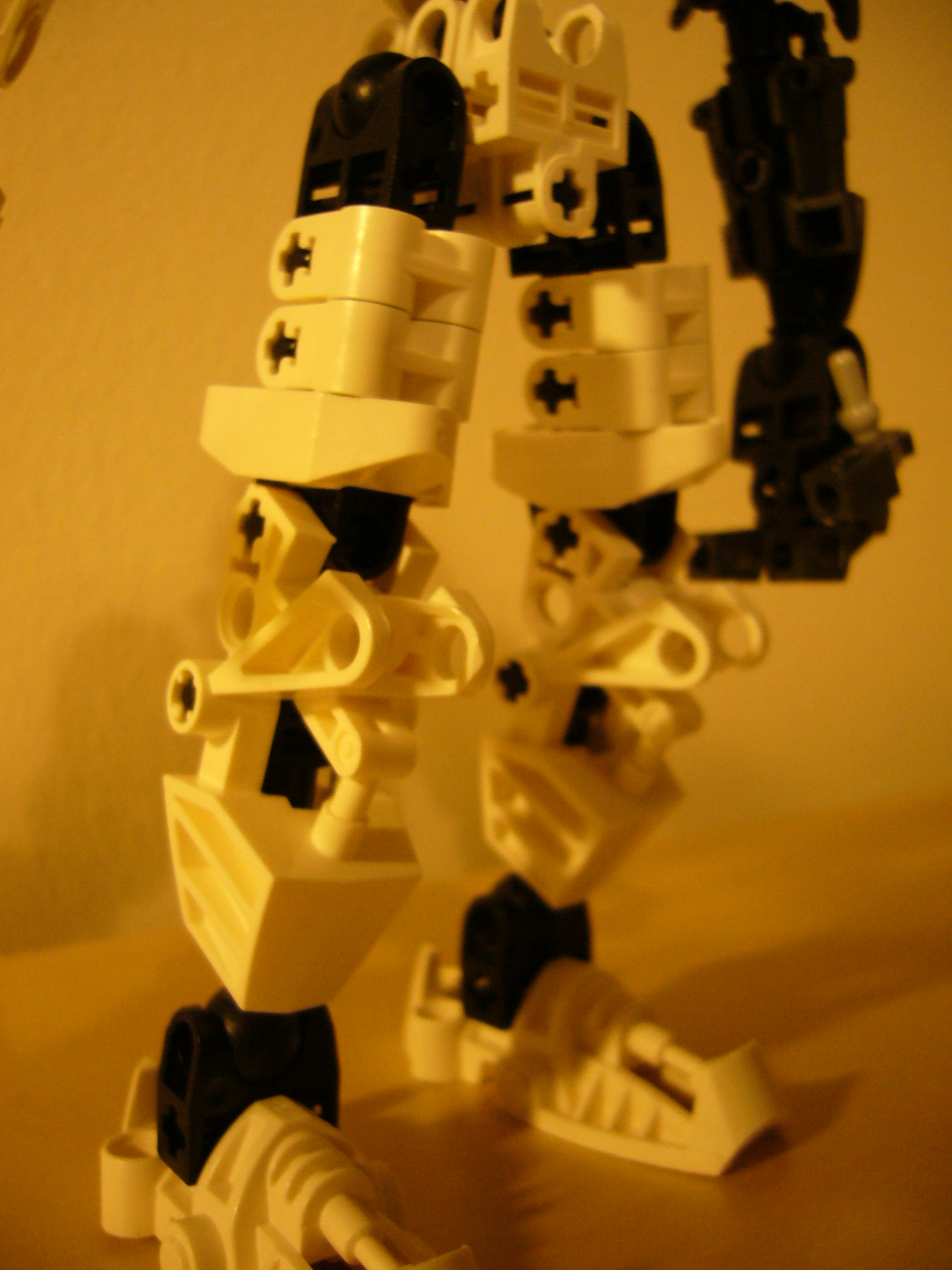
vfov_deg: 52.6
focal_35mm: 35
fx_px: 1283
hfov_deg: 40.7
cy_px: 635
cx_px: 476
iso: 200
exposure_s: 1/13
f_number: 2.8
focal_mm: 5.8
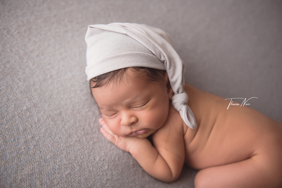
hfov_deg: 48.4
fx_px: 313
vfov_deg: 33.4
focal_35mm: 40
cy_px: 94
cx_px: 141
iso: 250
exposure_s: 1/160
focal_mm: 40
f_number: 2.8
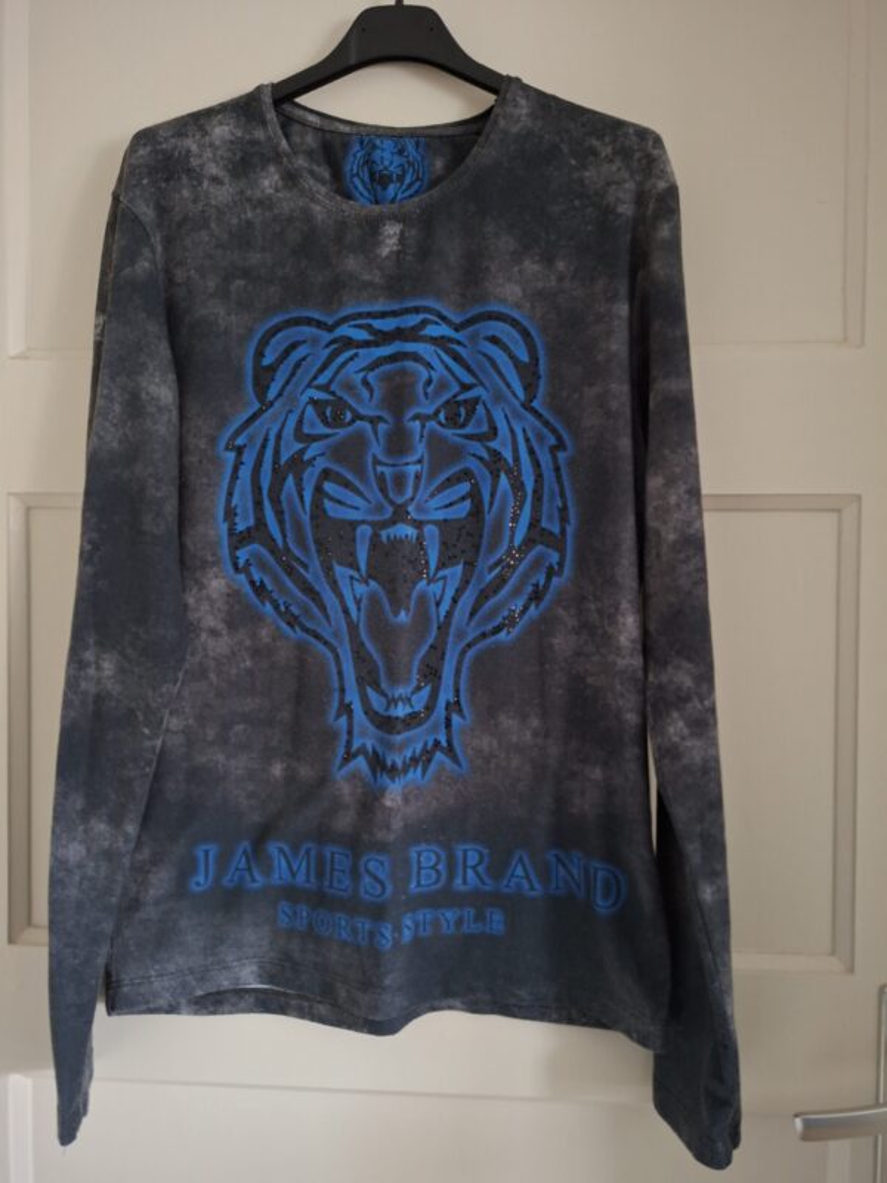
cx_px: 444
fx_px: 786
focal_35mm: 23
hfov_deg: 58.9
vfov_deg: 73.9
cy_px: 592
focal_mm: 5.54
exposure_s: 1/25
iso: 800
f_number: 1.8
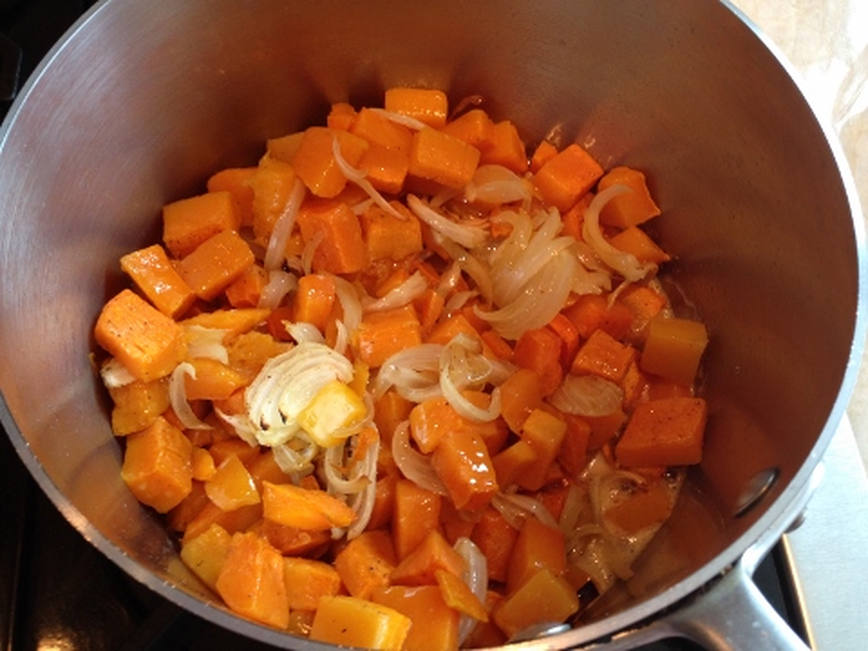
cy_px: 326
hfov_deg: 55.4
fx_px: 827
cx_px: 434
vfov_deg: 42.9
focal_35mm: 33
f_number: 2.4
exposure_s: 1/20
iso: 64
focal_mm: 4.12
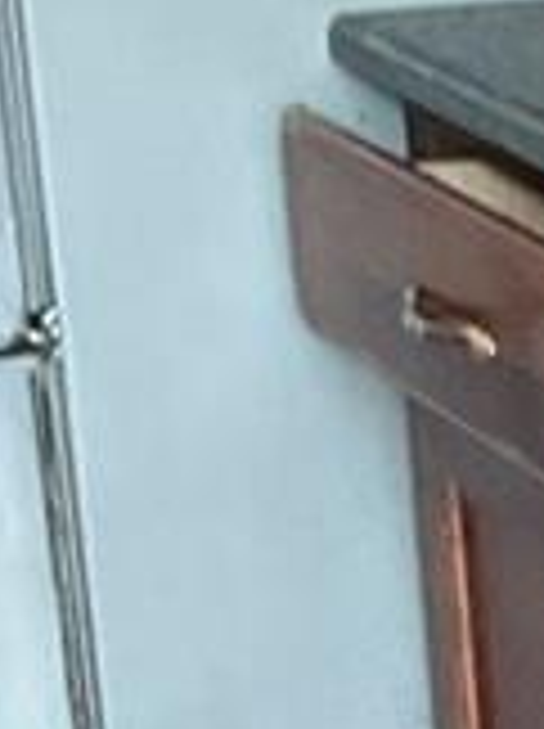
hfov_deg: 6.2
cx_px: 1843
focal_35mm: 215
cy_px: 1076
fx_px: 4517
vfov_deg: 9.0
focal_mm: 3
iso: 250
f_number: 1.8
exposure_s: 1/60
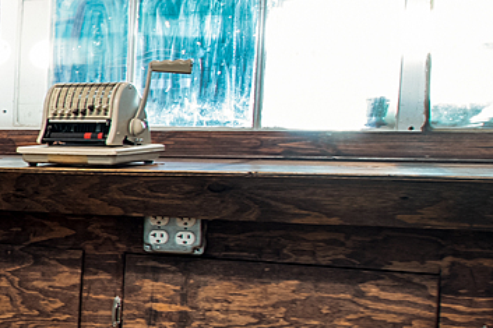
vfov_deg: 13.9
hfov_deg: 13.1
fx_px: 1341
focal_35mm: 98
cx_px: -806
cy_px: 180
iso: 640
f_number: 5.6
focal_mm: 18
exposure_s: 4
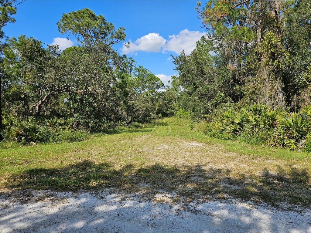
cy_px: 116
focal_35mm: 23
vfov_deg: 58.9
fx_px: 207
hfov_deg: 73.9
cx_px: 156
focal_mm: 6.3
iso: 10
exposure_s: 1/692
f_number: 1.7
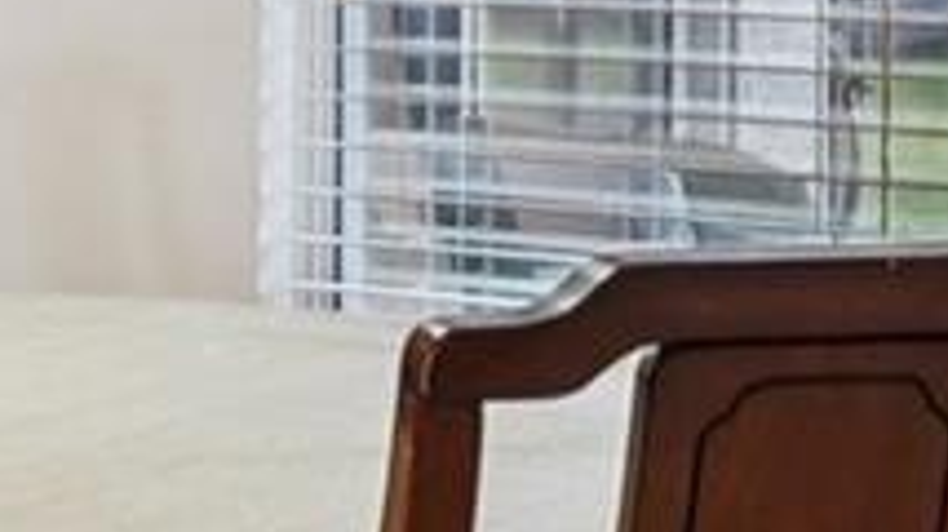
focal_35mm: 133
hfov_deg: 14.1
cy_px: -253
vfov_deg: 8.9
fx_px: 3341
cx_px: -824
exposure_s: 1/10
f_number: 8
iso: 400
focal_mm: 17
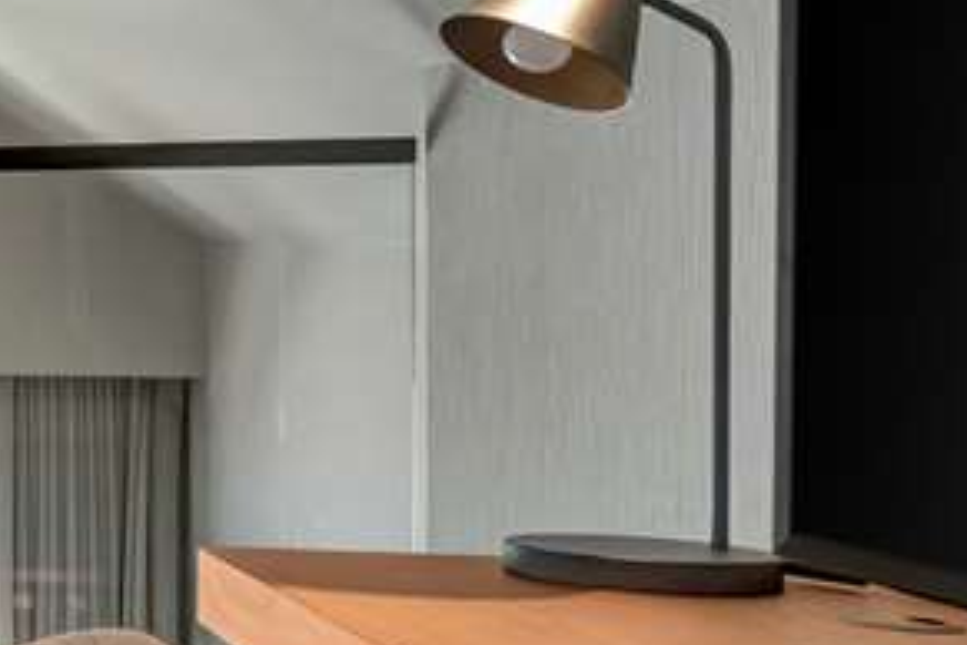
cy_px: 273
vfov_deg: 18.9
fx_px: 1934
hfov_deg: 18.8
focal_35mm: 72
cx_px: -924
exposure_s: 1/100
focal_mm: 14
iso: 320
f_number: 3.2
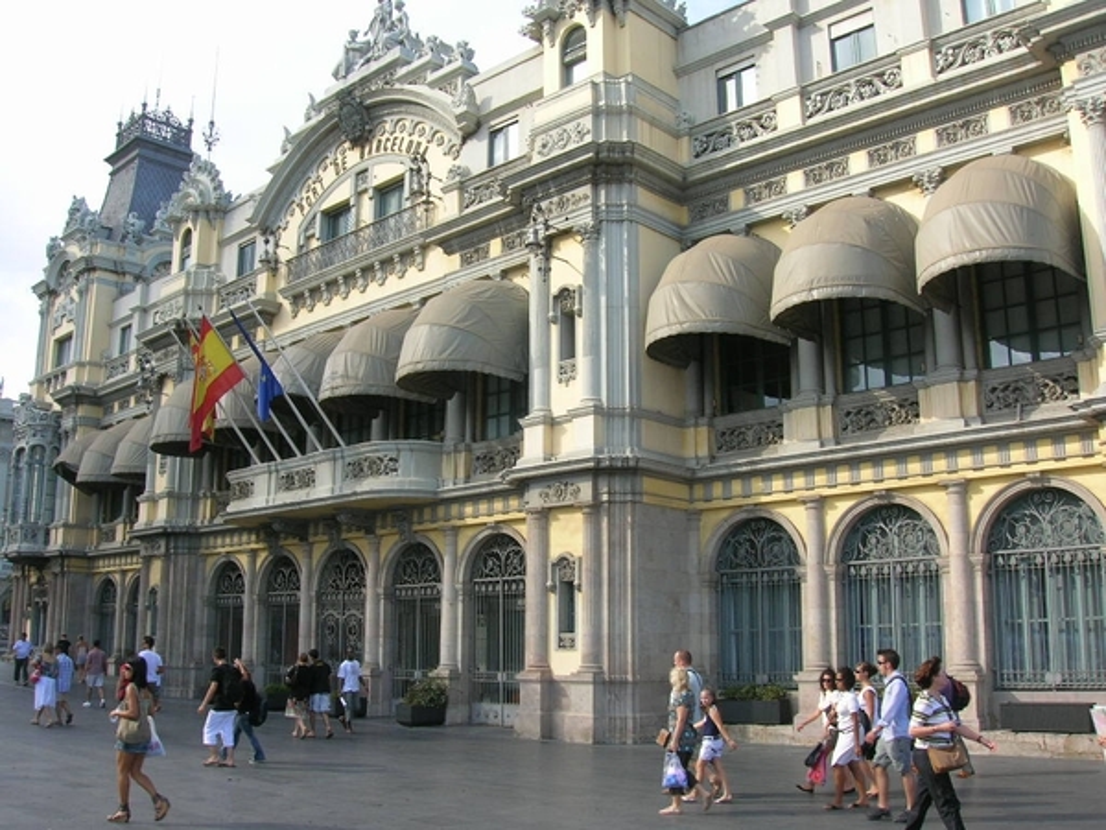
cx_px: 553
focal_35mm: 34
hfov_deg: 54.0
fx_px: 1086
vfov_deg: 41.8
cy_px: 415
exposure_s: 1/146
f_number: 4.9
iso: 50
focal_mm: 5.7
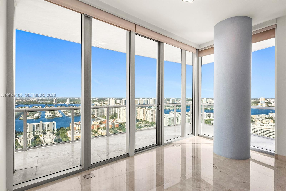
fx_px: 143
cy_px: 96
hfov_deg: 90.0
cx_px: 143
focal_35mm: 18
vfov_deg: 67.4
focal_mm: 12
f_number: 8
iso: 400
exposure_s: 1/250
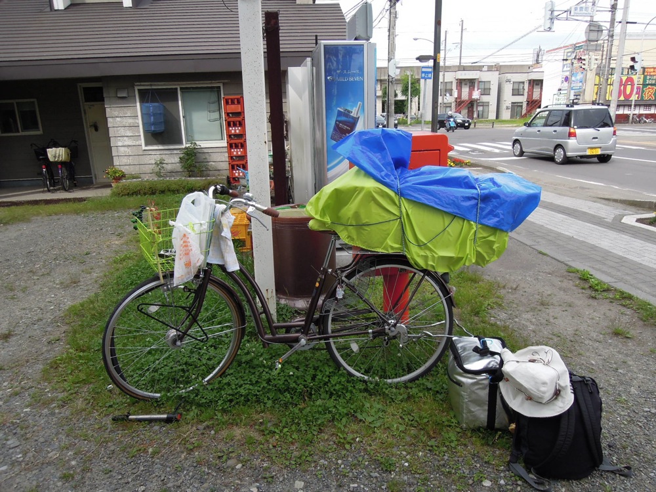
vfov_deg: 56.8
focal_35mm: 24
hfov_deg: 71.6
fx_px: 455
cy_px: 246
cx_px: 328
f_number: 2.8
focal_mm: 4.3
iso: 160
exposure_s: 1/800
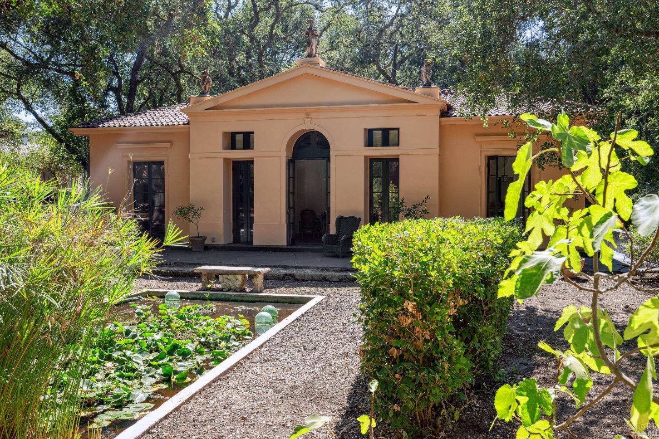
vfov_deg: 42.3
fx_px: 567
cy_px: 216
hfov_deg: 60.3
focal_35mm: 31
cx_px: 332
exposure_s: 1/200
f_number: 9
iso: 250
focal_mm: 30
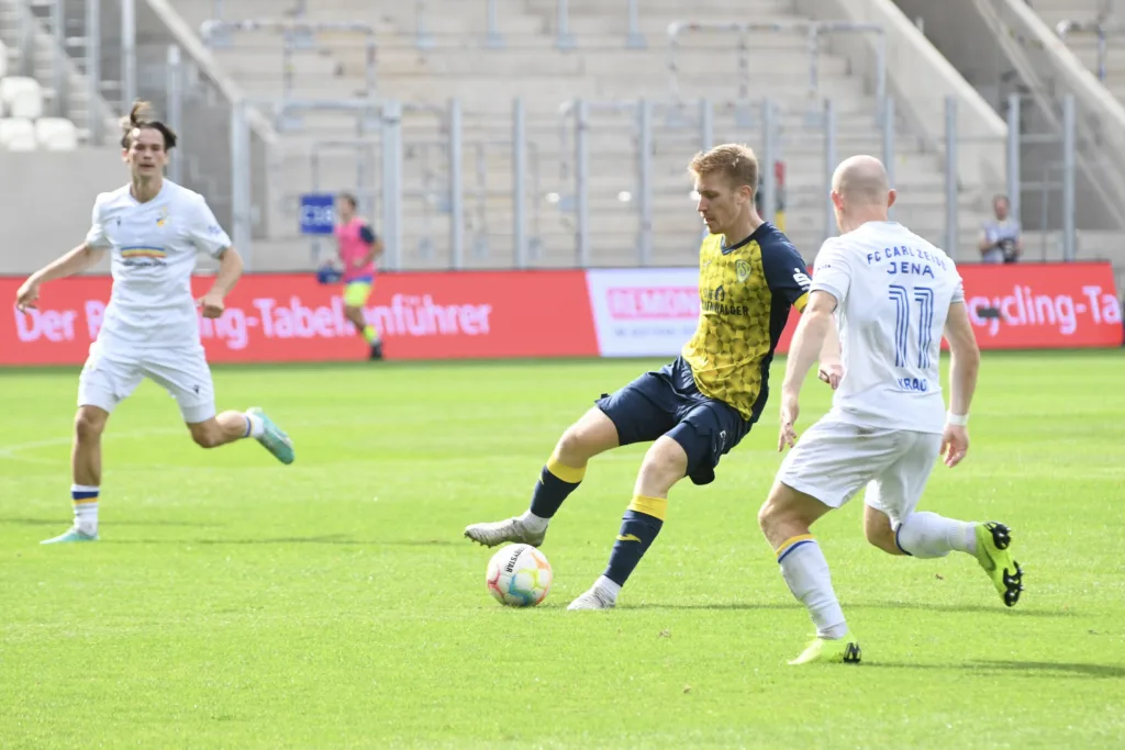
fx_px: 6563
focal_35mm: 210
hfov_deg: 9.8
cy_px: 375
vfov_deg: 6.5
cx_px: 562
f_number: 5.3
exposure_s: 1/1600
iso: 1000
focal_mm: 210
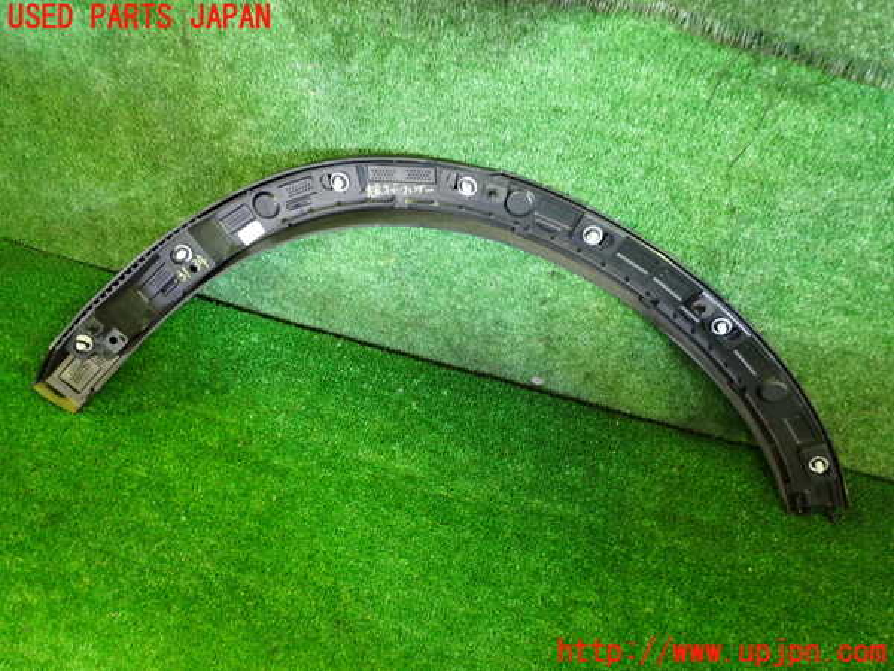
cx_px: 447
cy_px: 336
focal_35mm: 30
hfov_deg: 60.0
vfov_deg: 46.8
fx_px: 775
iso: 800
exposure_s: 1/30
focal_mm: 5.4
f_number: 2.3
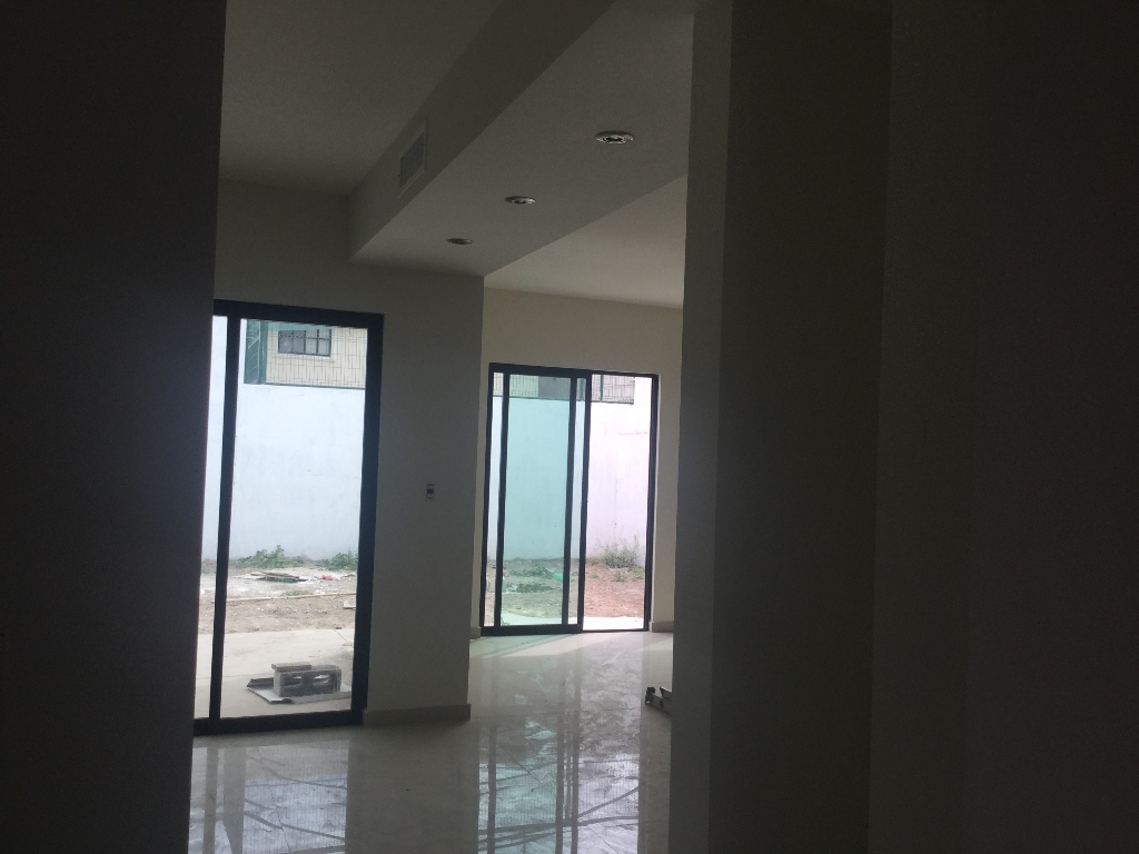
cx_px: 570
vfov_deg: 45.4
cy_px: 427
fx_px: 1020
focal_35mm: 31
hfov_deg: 58.4
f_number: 2.4
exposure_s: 1/360
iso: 25
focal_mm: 3.3
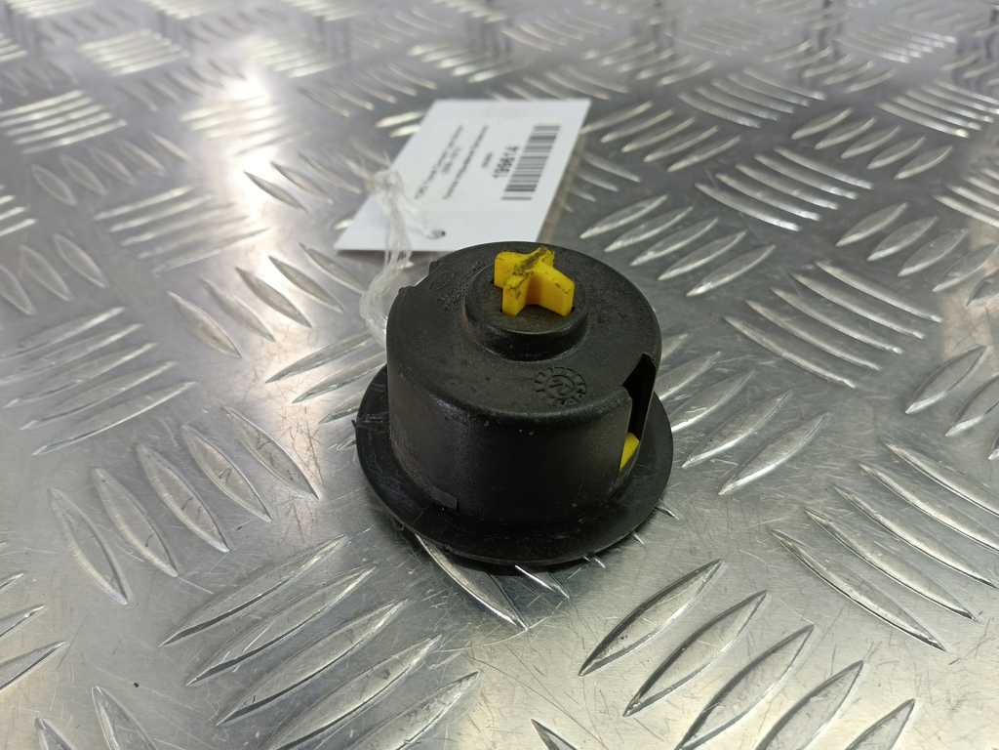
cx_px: 500
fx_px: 664
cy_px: 375
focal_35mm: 23
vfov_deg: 58.9
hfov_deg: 73.9
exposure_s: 1/50
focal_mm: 4.11
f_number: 1.6
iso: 107
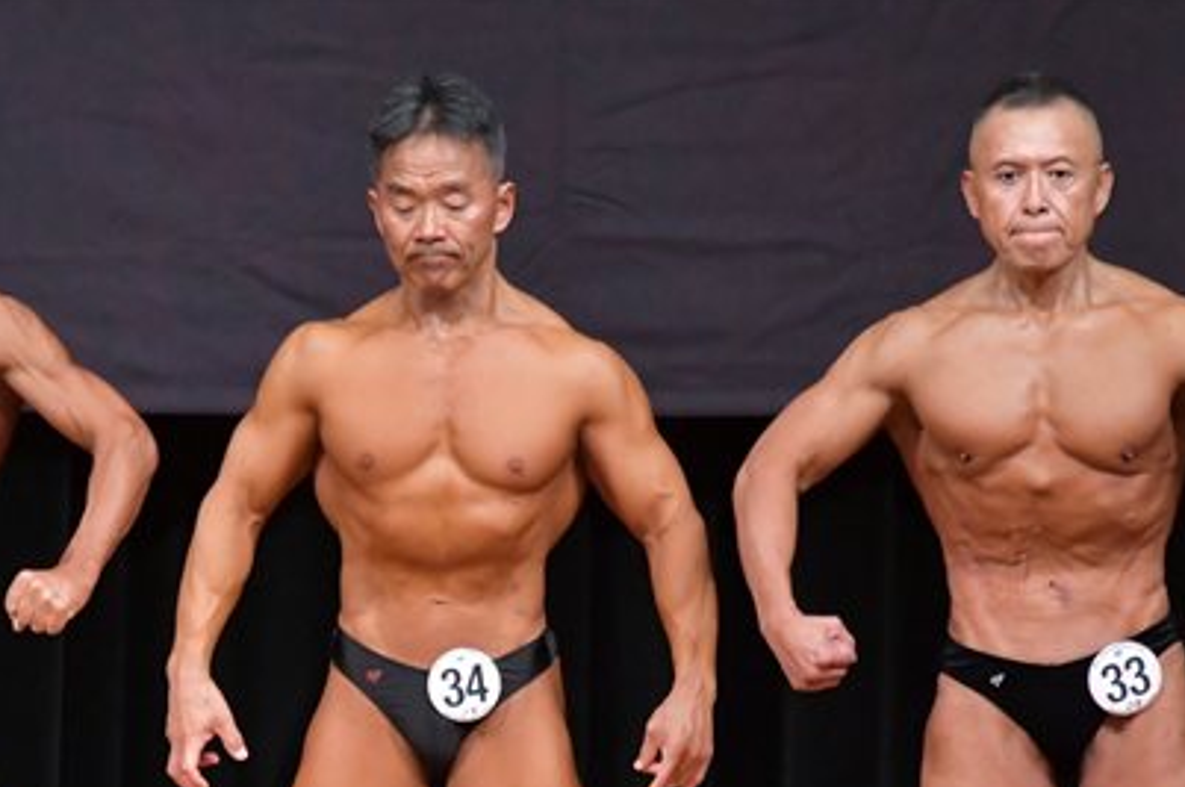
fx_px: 18082
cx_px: 187
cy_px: 743
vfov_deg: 2.5
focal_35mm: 550
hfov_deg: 3.8
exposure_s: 1/400
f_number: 5.6
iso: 5000
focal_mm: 190
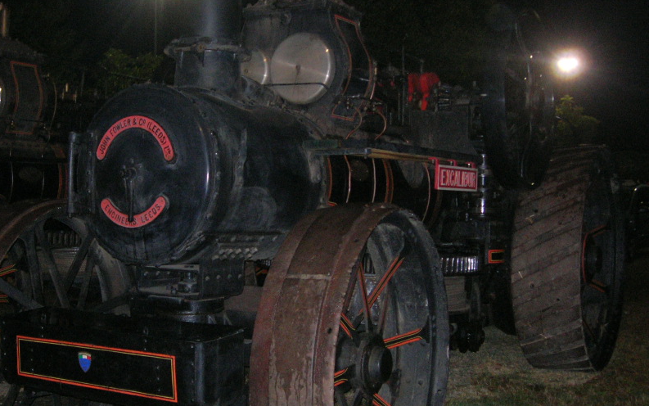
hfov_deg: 38.9
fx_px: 920
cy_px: 214
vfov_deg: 24.9
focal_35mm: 52
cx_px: 322
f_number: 2.8
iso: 200
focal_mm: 7.8
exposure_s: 1/60.1
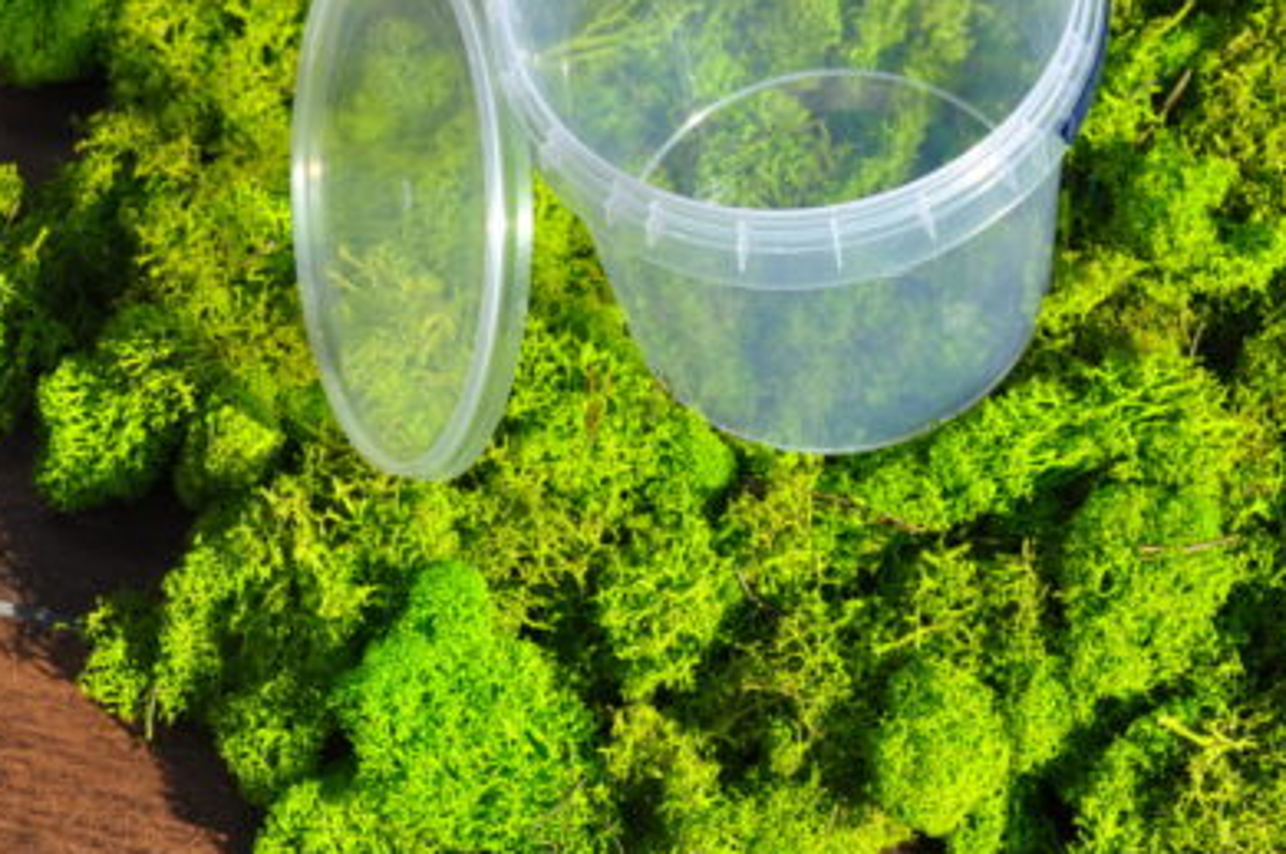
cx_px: 758
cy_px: 231
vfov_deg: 13.1
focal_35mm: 104
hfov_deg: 19.7
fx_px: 3702
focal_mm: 45
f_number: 10
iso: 200
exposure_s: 1/400
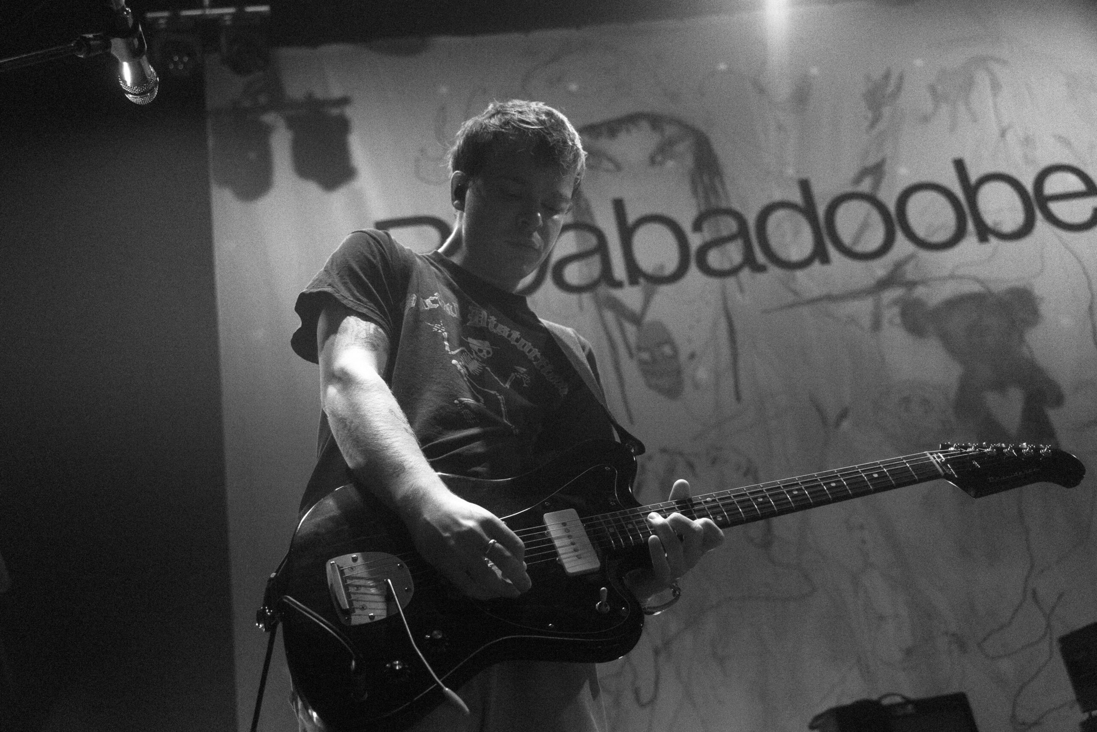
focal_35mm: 39
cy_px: 366
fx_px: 1188
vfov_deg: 34.2
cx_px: 548
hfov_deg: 49.6
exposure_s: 1/800
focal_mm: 39
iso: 16000
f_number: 4
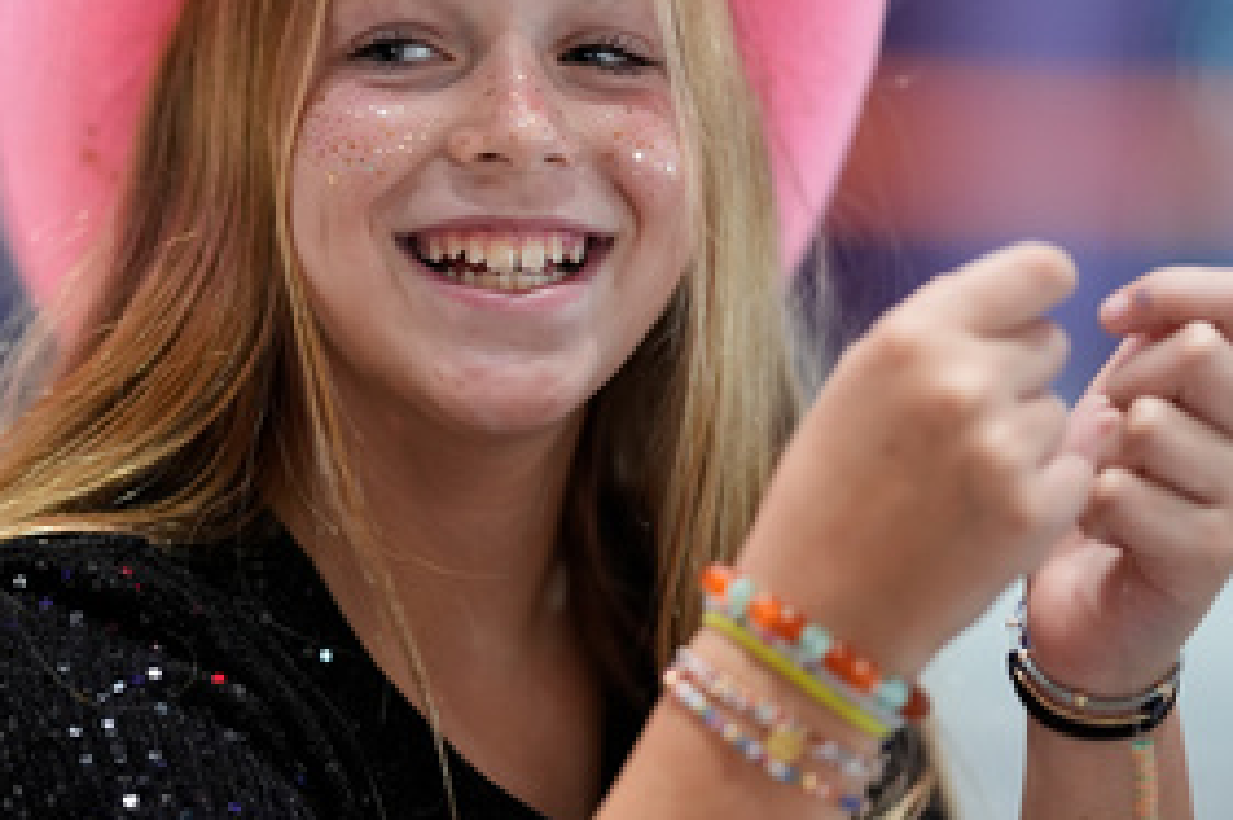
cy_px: 392
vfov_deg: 5.6
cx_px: 298
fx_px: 8420
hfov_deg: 8.4
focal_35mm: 246
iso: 1600
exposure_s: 1/200
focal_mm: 135
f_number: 1.8
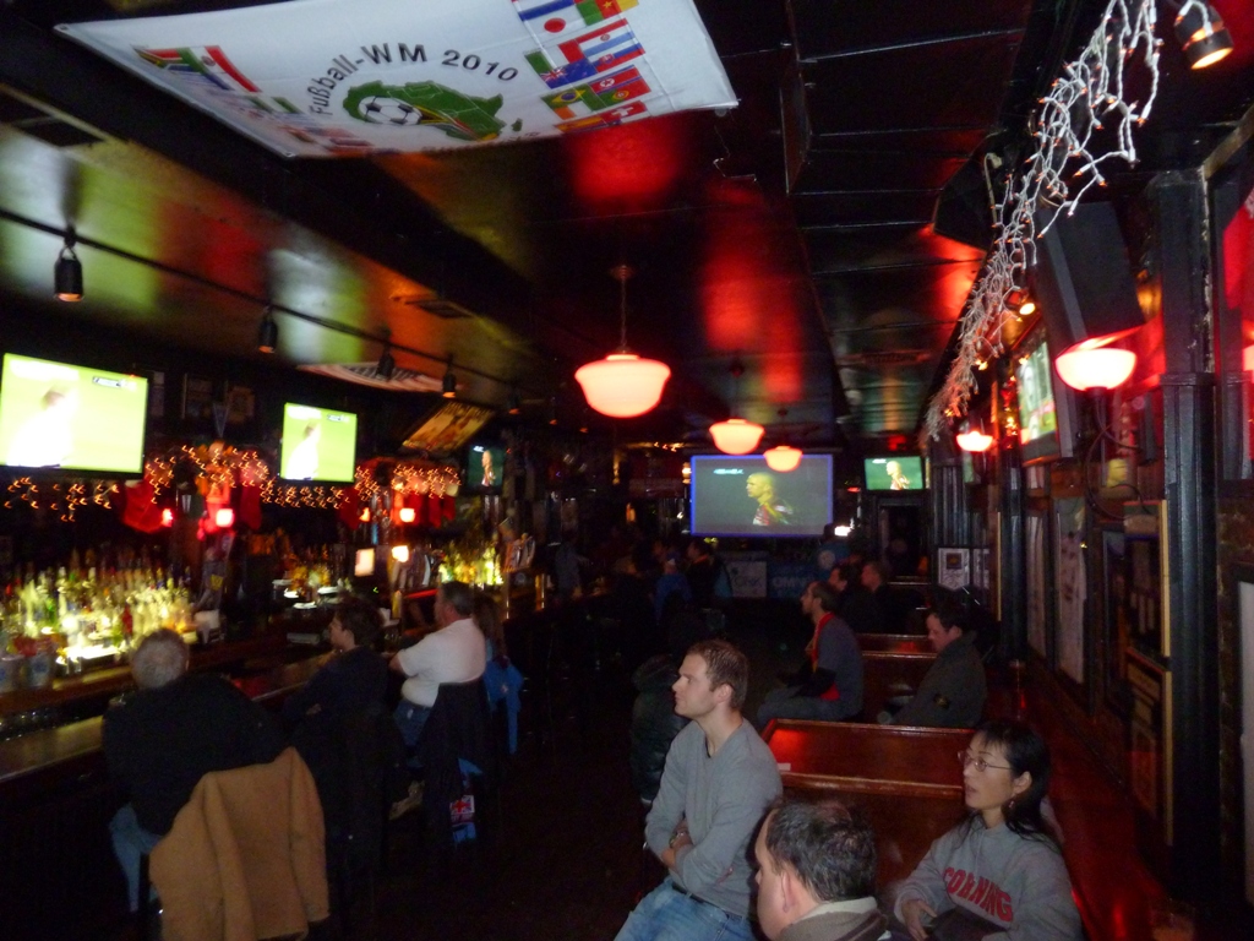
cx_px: 627
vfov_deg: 54.9
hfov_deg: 69.4
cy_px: 470
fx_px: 906
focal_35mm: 25
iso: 400
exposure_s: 1/4
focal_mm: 4.1
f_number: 3.3
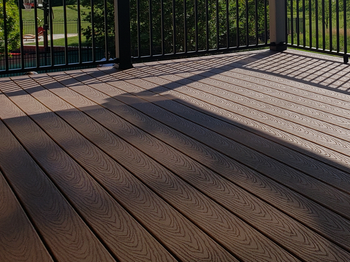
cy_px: 16
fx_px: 556
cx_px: 337
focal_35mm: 55
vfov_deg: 25.6
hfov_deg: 32.6
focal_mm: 4.3
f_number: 2.4
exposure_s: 1/2446
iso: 50
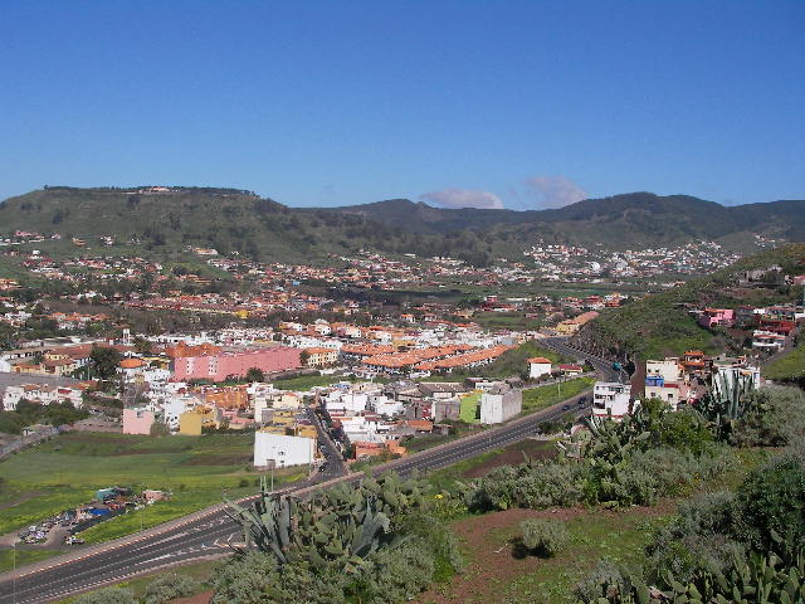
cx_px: 402
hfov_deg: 49.0
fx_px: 884
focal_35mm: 38
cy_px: 302
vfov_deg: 37.7
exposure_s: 1/476
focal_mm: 6.3
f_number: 6.6
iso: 50
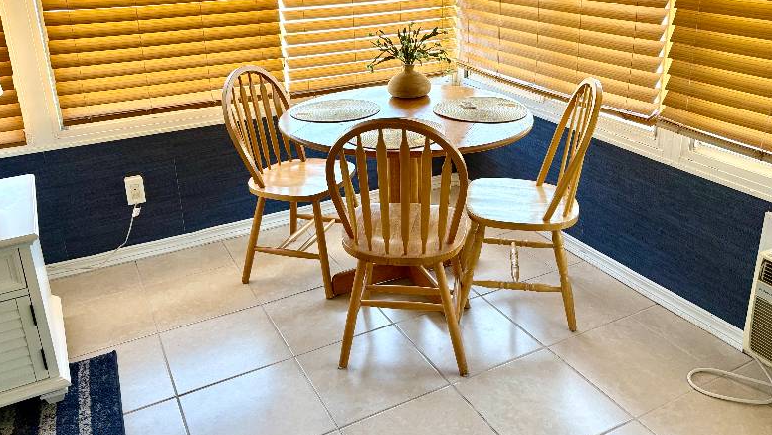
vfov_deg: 37.3
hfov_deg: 62.6
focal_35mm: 31
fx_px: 635
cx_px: 386
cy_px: 138
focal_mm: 5.96
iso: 125
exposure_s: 1/130
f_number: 1.6
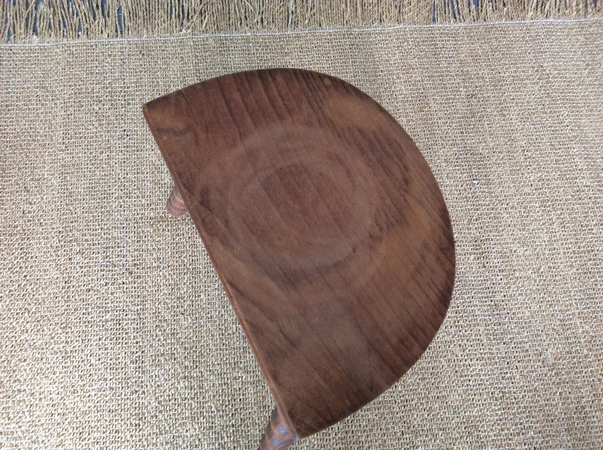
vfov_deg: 44.1
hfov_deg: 56.9
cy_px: 225
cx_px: 302
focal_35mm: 32
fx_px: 557
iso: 100
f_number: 2.4
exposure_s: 1/25
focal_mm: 3.3
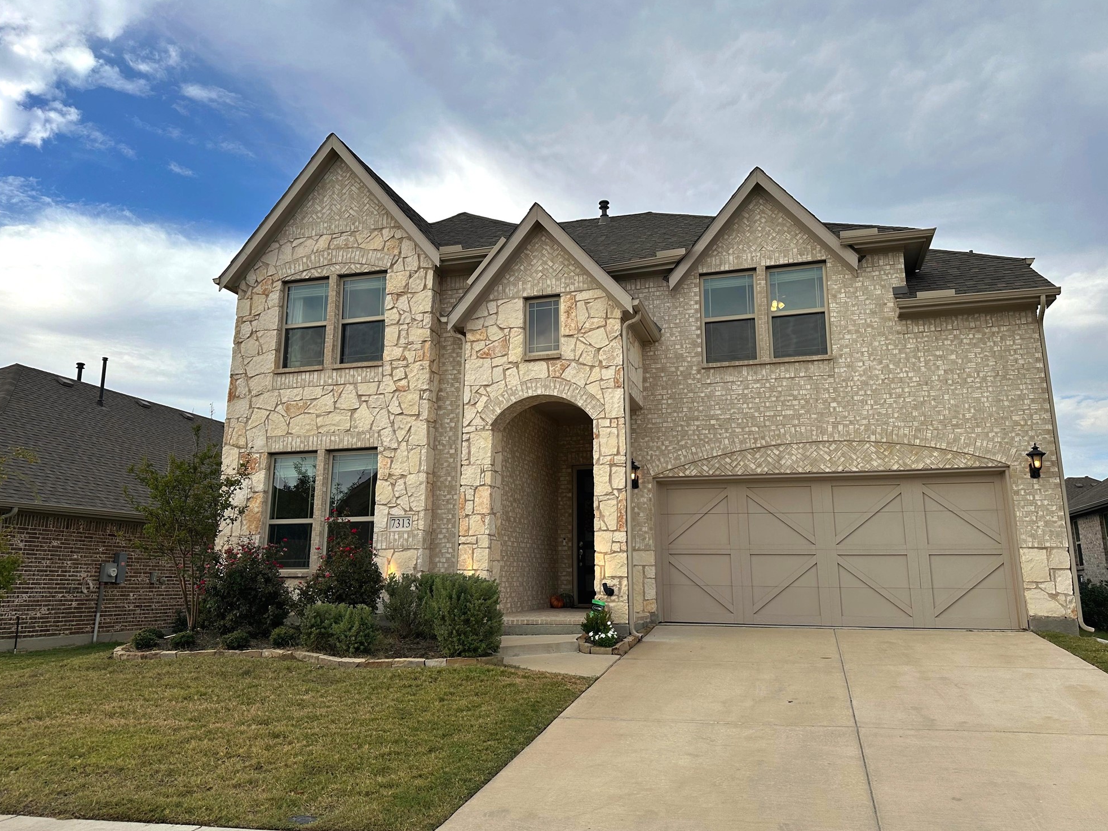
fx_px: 800
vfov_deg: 54.9
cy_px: 409
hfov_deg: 69.4
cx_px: 574
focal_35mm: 25
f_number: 1.78
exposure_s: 1/3356
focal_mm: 6.86
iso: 80
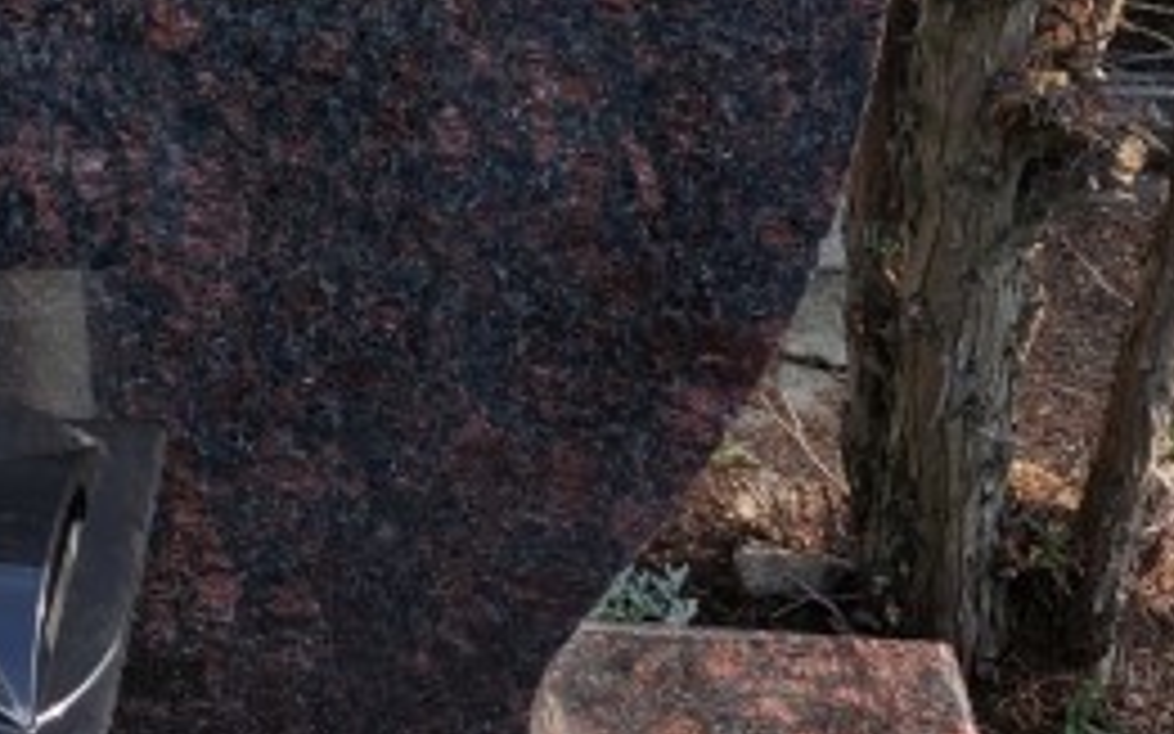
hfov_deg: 29.4
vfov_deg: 18.7
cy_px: -189
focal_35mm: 65
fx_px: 2079
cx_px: -13
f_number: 1.8
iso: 40
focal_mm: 5.23
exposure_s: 1/292
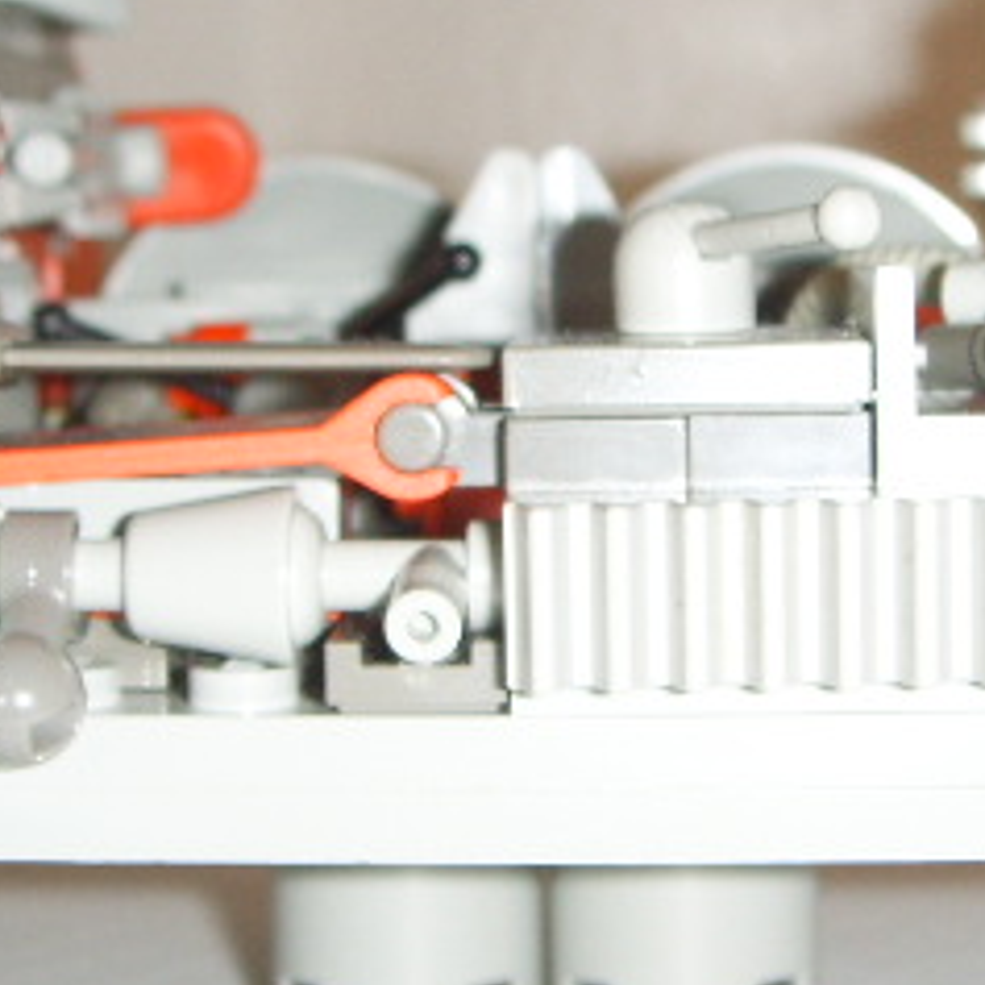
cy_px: 507
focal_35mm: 93
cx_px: 569
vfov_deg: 18.7
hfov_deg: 18.7
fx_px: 2994
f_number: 3.5
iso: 100
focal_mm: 6.6
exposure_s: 1/45
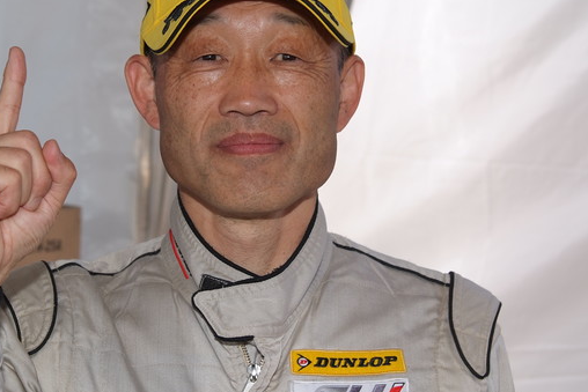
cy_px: 178
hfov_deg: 20.0
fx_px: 1666
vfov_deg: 13.4
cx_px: 237
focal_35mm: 102
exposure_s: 1/114
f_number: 5.6
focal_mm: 48
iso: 100
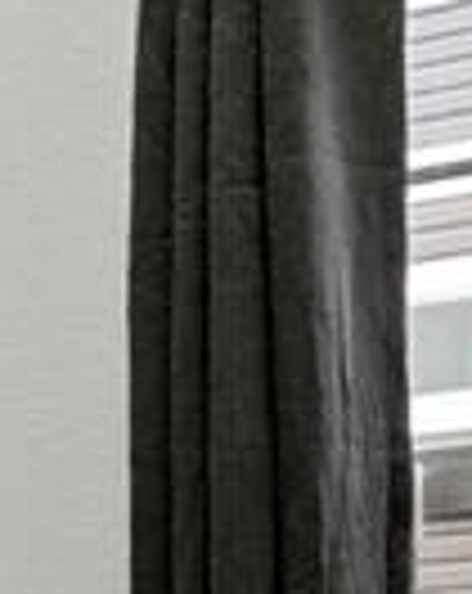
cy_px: 868
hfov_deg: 11.0
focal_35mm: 124
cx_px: -548
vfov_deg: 14.6
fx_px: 2173
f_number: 8
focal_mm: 17
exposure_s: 1
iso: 250
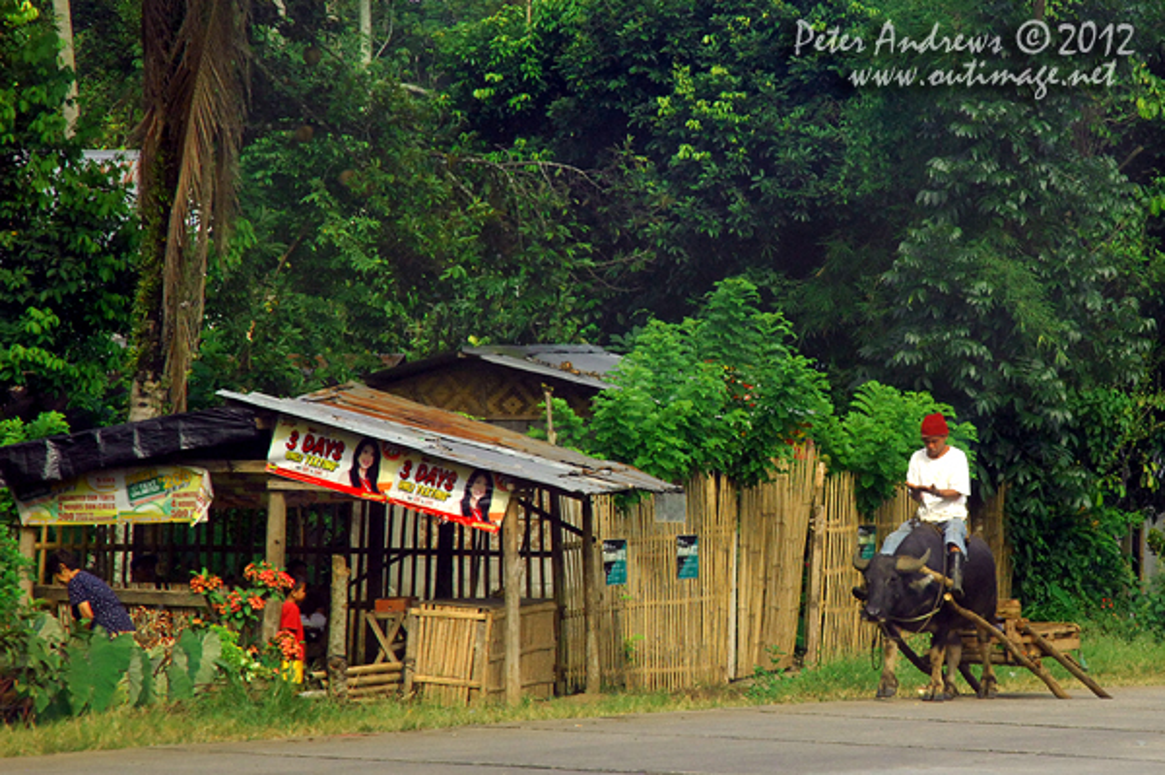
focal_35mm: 120
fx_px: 3880
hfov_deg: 17.1
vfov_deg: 11.4
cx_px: 582
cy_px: 388
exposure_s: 1/500
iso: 400
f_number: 7.6
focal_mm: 80
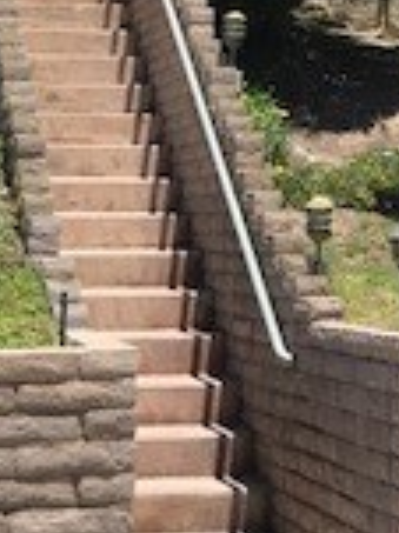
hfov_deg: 12.3
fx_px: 1831
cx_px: 388
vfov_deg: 15.8
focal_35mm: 119
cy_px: -138
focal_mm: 3.99
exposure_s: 1/1623
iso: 20
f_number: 1.8
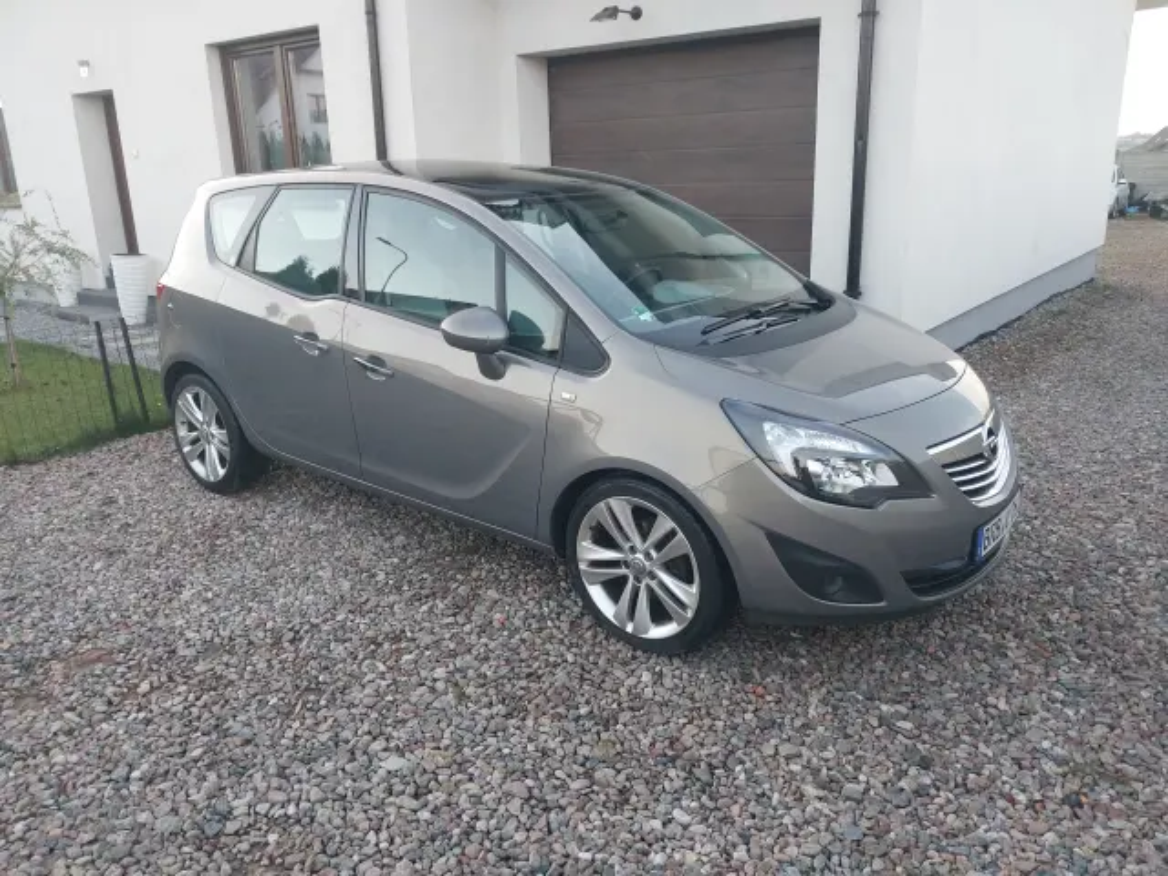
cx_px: 584
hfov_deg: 60.0
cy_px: 438
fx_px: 1012
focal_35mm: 30
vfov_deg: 46.8
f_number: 1.8
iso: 125
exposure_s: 1/60
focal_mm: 4.6
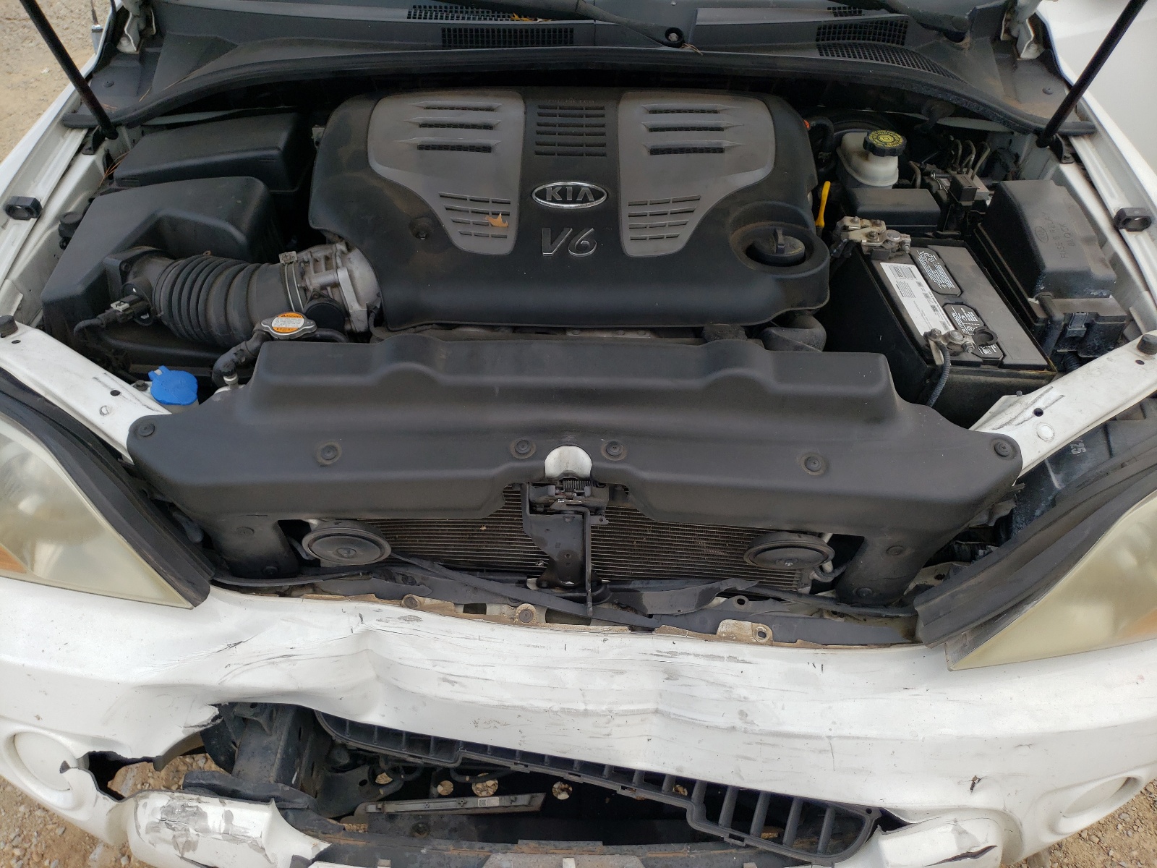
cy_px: 434
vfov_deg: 53.1
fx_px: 869
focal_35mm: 26
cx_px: 578
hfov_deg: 67.3
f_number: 1.5
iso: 50
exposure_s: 1/1111
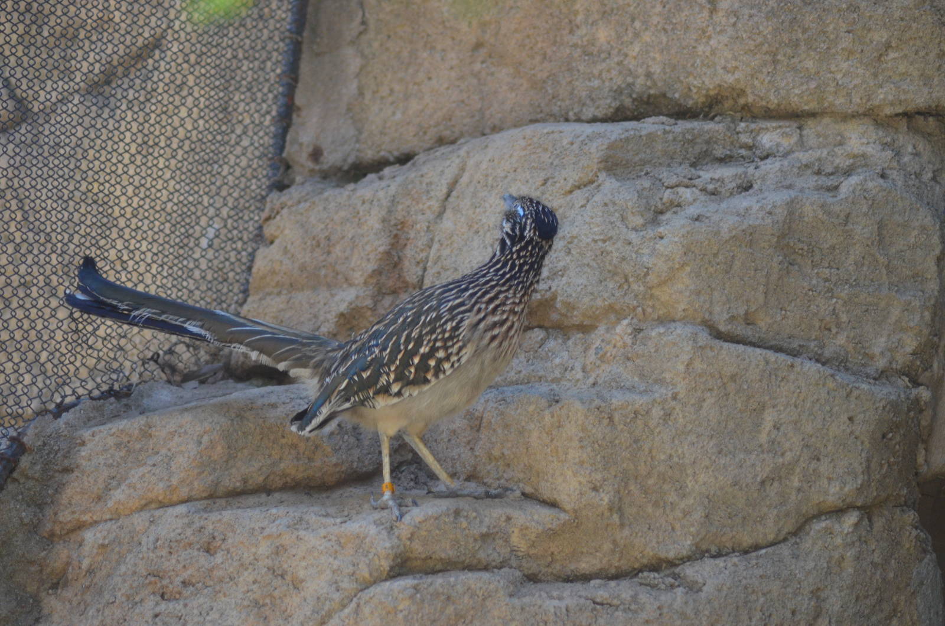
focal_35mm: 300
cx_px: 472
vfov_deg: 4.6
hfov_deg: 6.9
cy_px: 313
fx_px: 7859
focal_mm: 200
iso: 1100
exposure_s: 1/500
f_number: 4.8
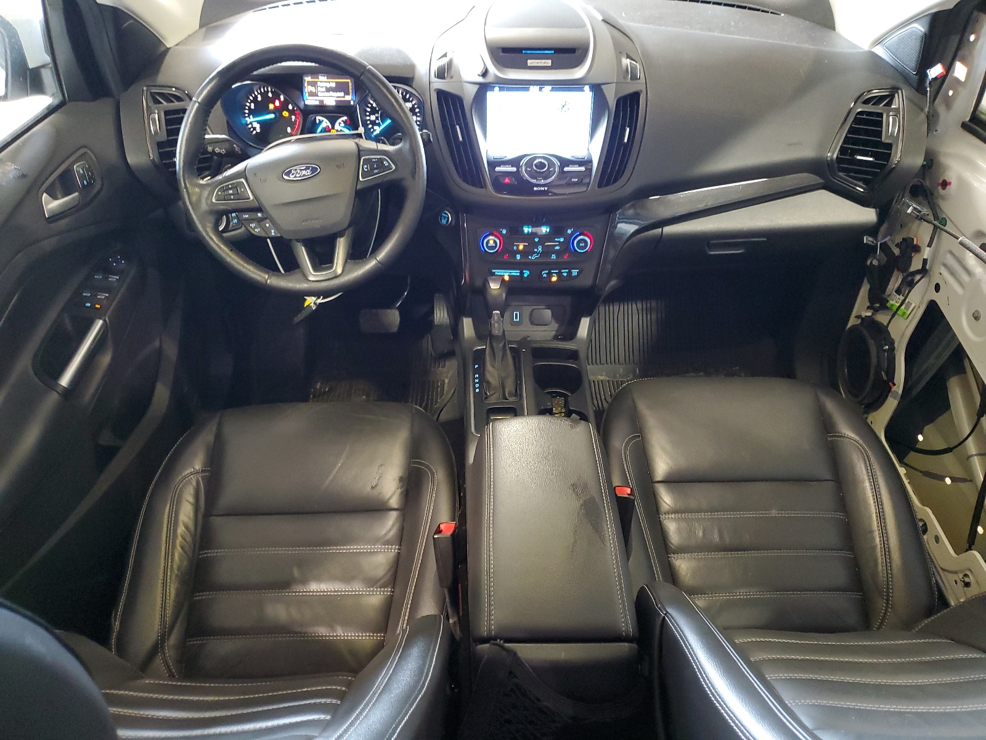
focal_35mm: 26
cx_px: 493
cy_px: 370
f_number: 1.5
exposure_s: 1/15
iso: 304
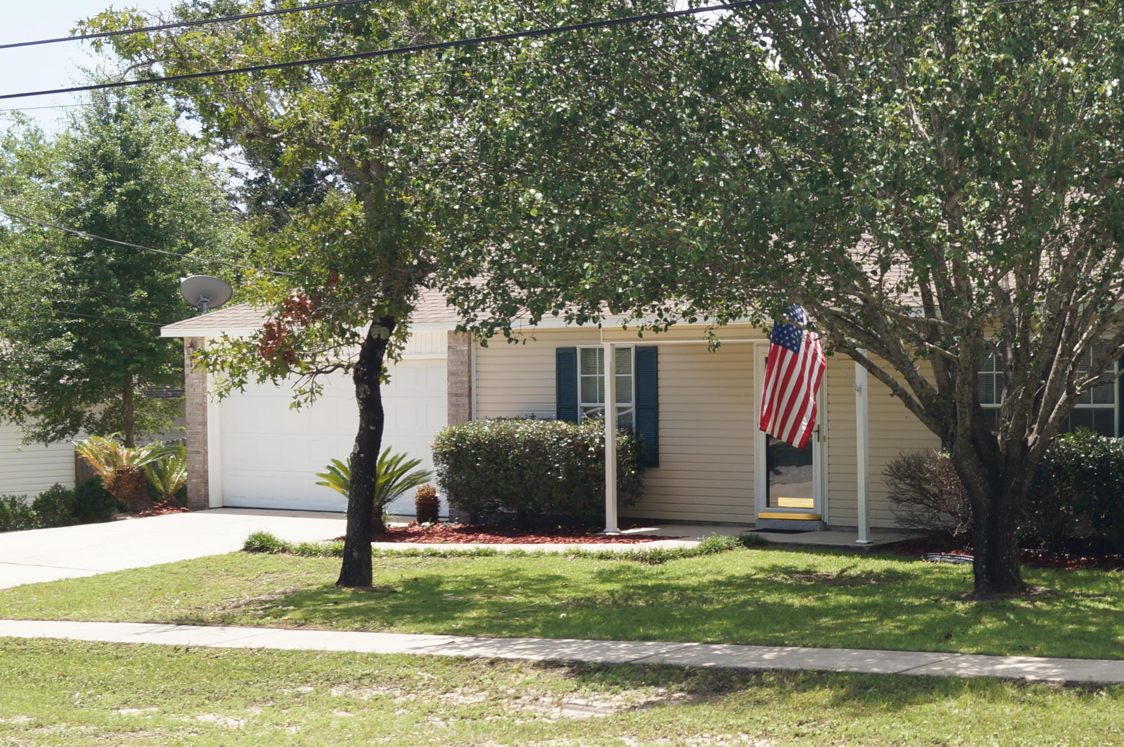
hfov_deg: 30.2
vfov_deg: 20.9
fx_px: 2027
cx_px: 907
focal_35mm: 65
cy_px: 387
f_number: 8
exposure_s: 1/160
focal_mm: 26
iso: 100
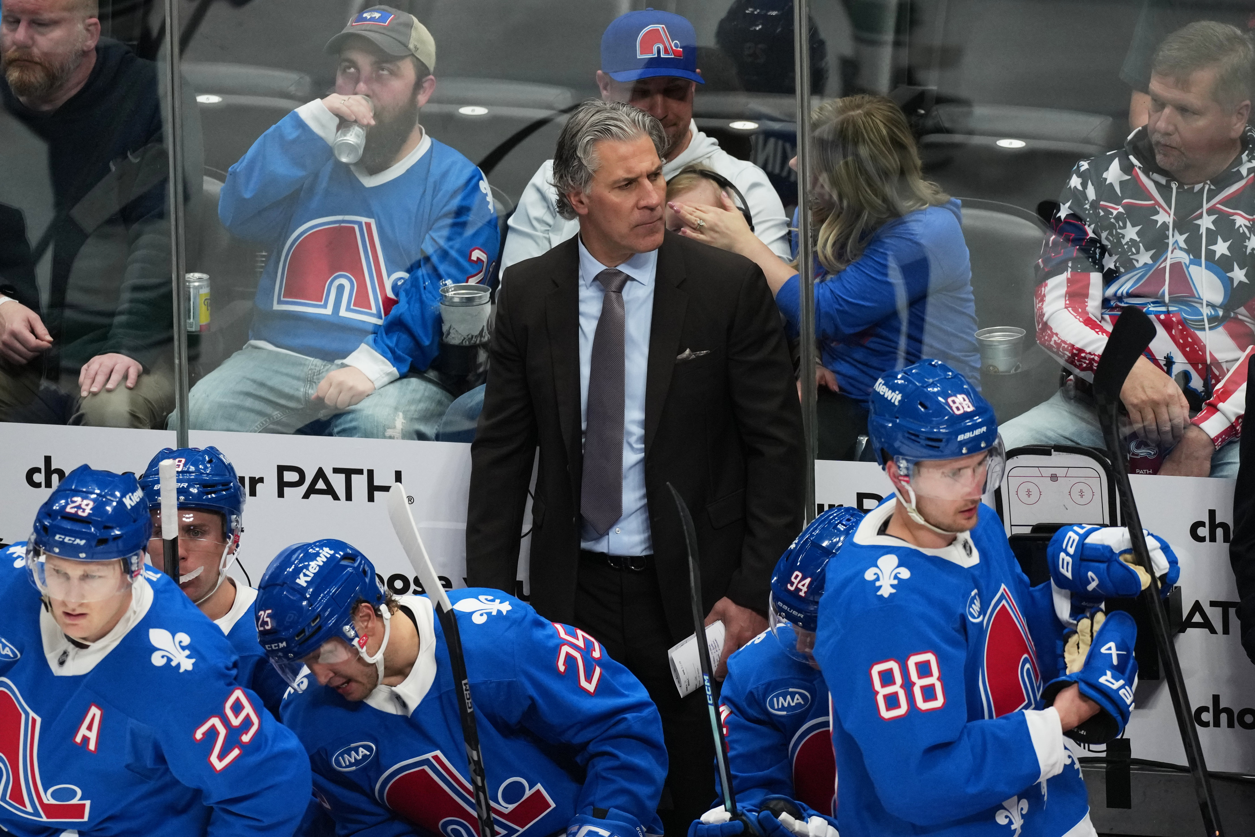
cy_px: 418
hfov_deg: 2.3
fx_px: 31373
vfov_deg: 1.5
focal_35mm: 900
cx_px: 628
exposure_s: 1/1000
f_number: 4
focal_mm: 600
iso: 2500
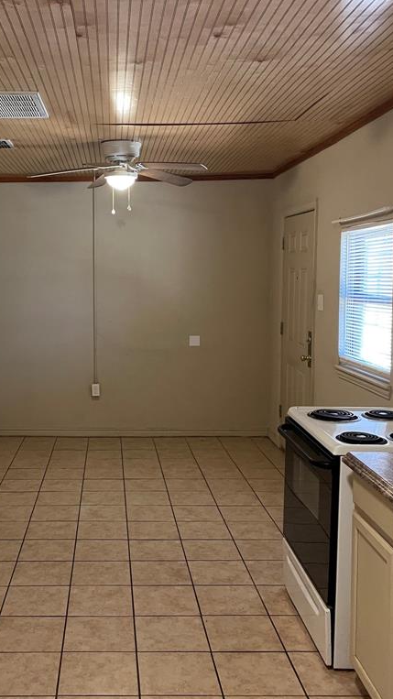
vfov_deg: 52.8
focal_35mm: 38
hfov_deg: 30.7
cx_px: 104
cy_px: 348
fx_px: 704
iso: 250
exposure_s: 1/60
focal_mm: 4.2
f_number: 1.6
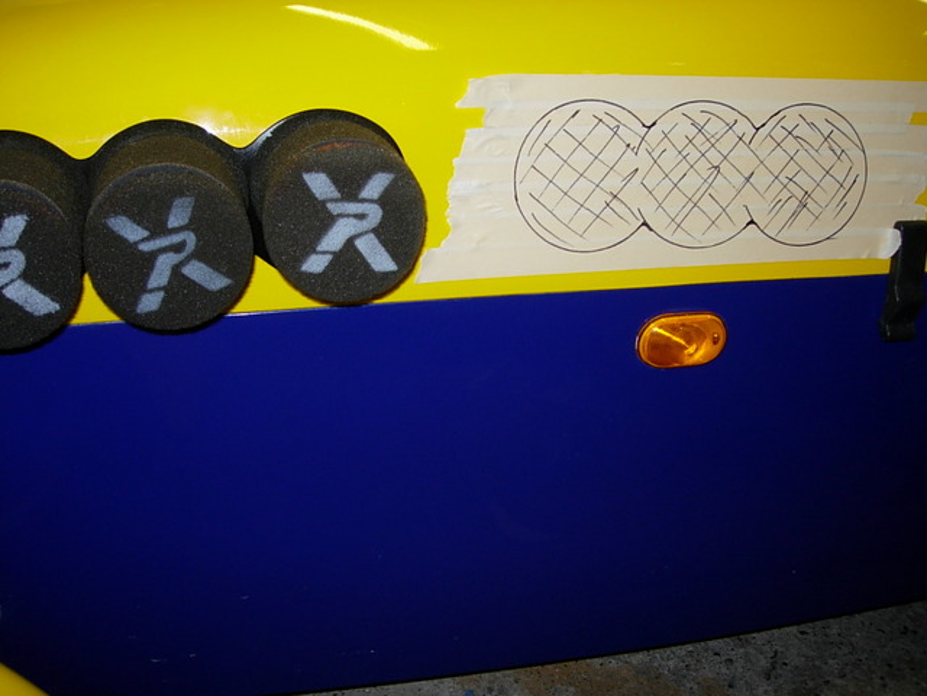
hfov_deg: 49.0
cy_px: 348
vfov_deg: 37.7
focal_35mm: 38
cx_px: 464
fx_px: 1018
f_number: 2.8
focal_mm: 7.8
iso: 79
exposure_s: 1/64
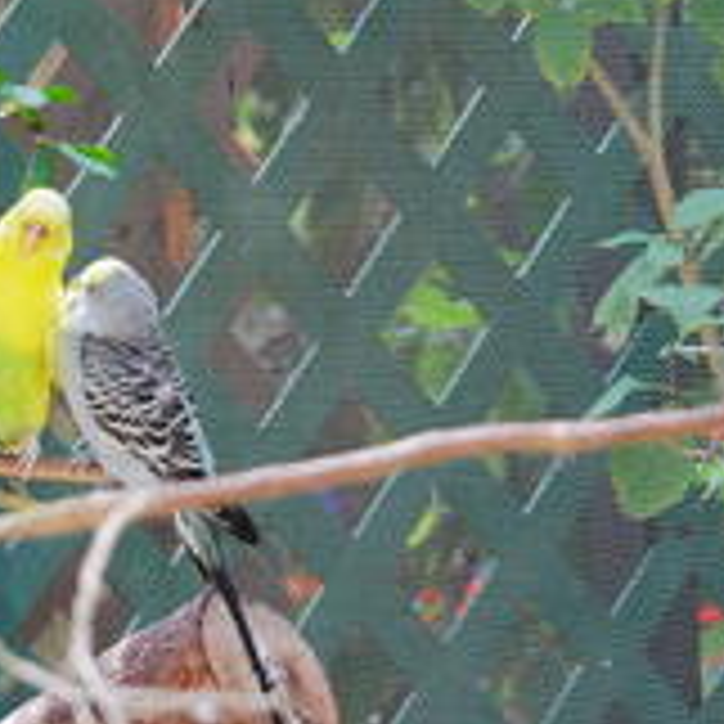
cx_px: -31
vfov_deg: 7.9
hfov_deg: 7.8
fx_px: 5253
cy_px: 265
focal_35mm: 222
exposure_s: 1/100
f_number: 5.4
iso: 640
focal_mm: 45
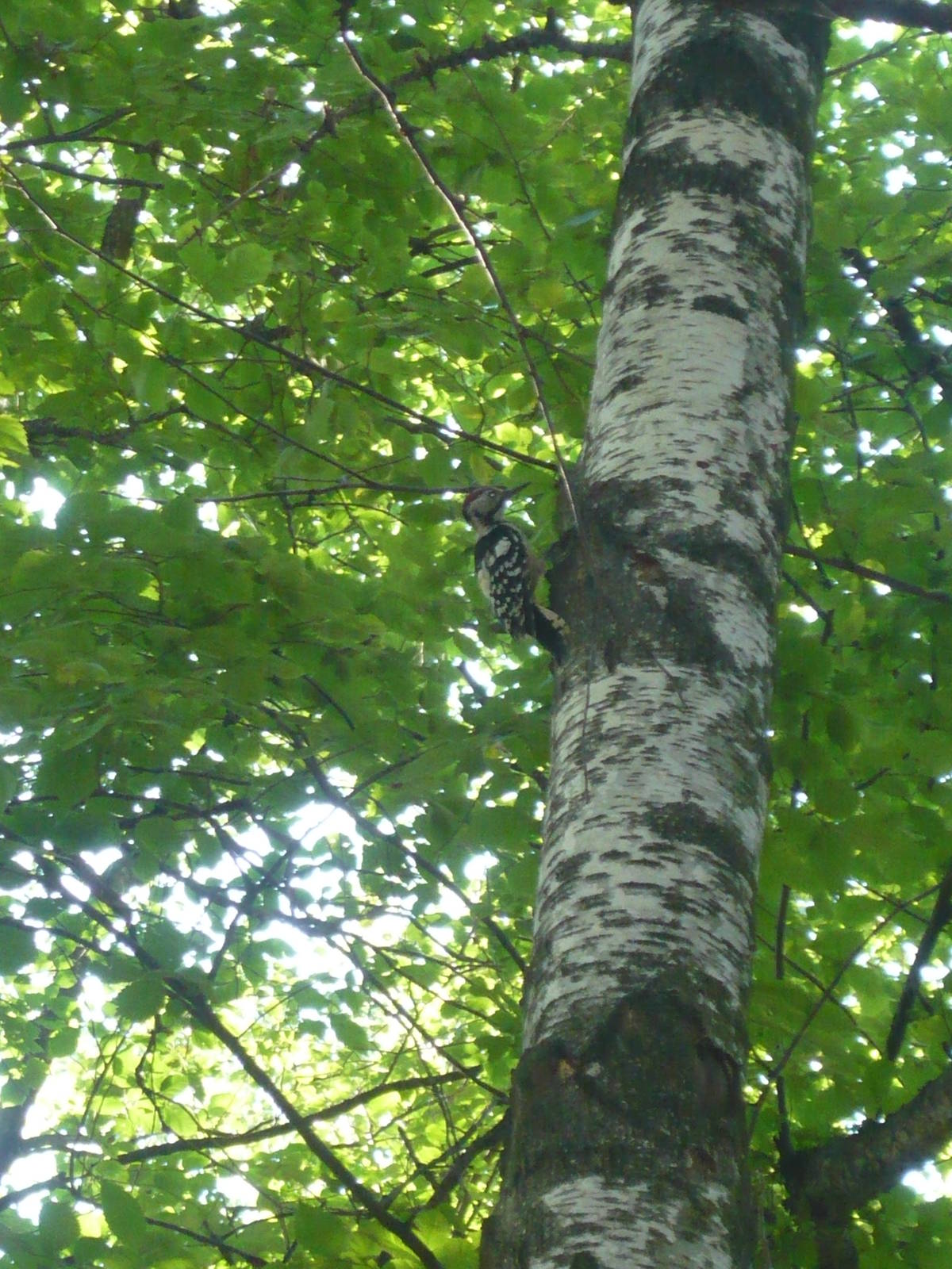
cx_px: 476
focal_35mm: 160
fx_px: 5867
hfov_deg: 9.3
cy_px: 634
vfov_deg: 12.3
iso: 500
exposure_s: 1/60
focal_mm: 16.5
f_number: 5.1
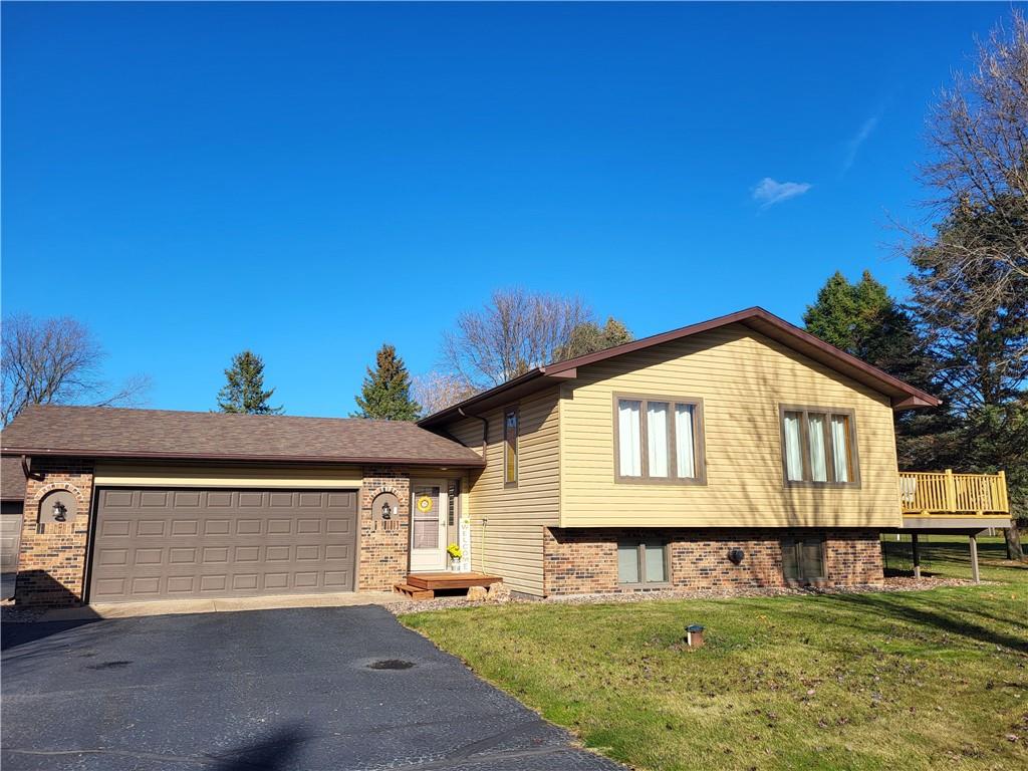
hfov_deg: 67.3
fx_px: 772
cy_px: 386
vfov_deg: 53.1
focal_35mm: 26
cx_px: 514
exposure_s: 1/2210
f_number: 1.8
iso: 40
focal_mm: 5.4
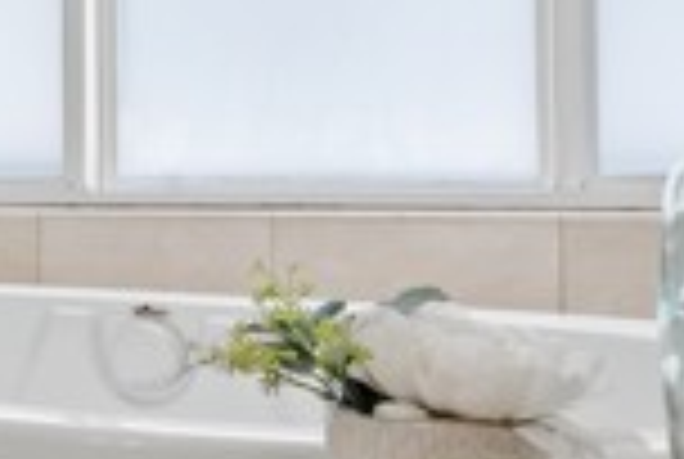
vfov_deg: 16.3
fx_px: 1599
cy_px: 128
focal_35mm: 84
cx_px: -675
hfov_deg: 17.5
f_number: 9
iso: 800
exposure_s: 1/100
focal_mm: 20
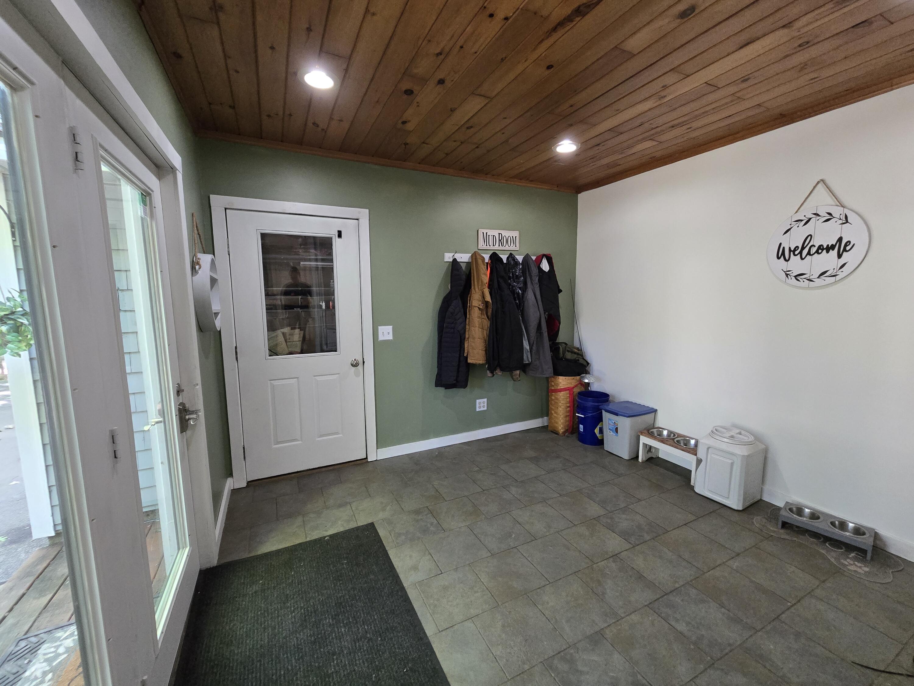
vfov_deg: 89.9
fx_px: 343
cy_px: 343
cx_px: 457
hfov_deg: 106.2
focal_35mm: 13
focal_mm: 2.2
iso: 800
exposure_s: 1/60
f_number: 2.2
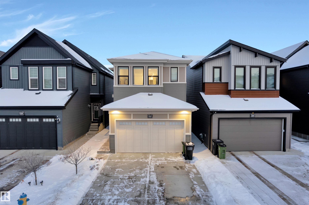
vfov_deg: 57.2
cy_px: 102
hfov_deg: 78.6
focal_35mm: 22
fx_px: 189
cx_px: 154
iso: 100
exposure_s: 1/15
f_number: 2.4
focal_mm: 8.38
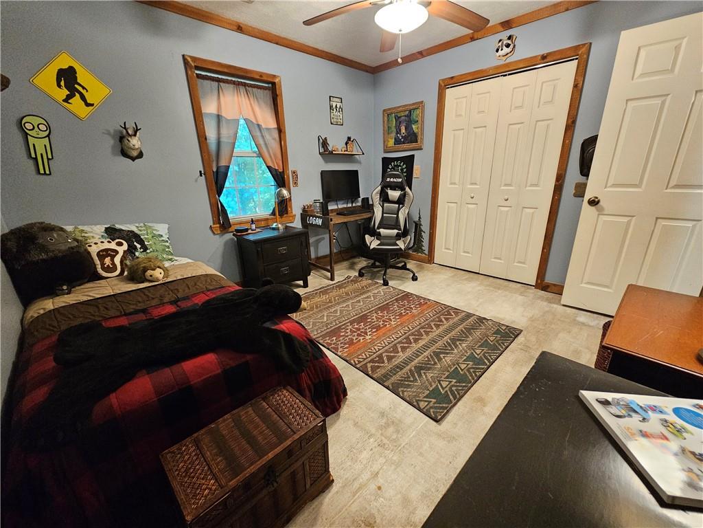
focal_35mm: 13
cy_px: 264
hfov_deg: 106.2
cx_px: 352
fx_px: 264
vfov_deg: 89.9
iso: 640
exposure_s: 1/30
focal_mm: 2.2
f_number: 2.2
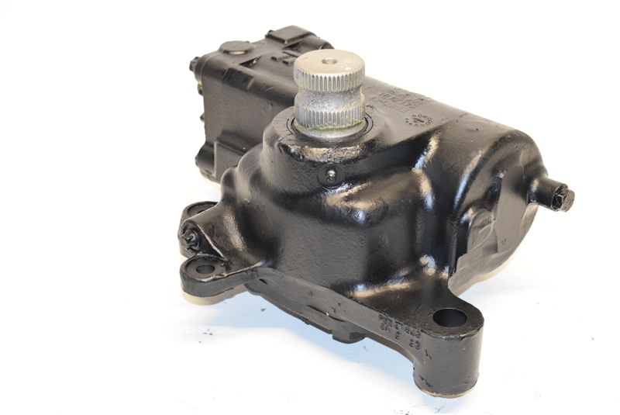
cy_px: 208
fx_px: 1241
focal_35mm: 72
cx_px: 310
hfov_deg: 28.0
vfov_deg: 19.0
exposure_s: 1/200
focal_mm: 48
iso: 3200
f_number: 8
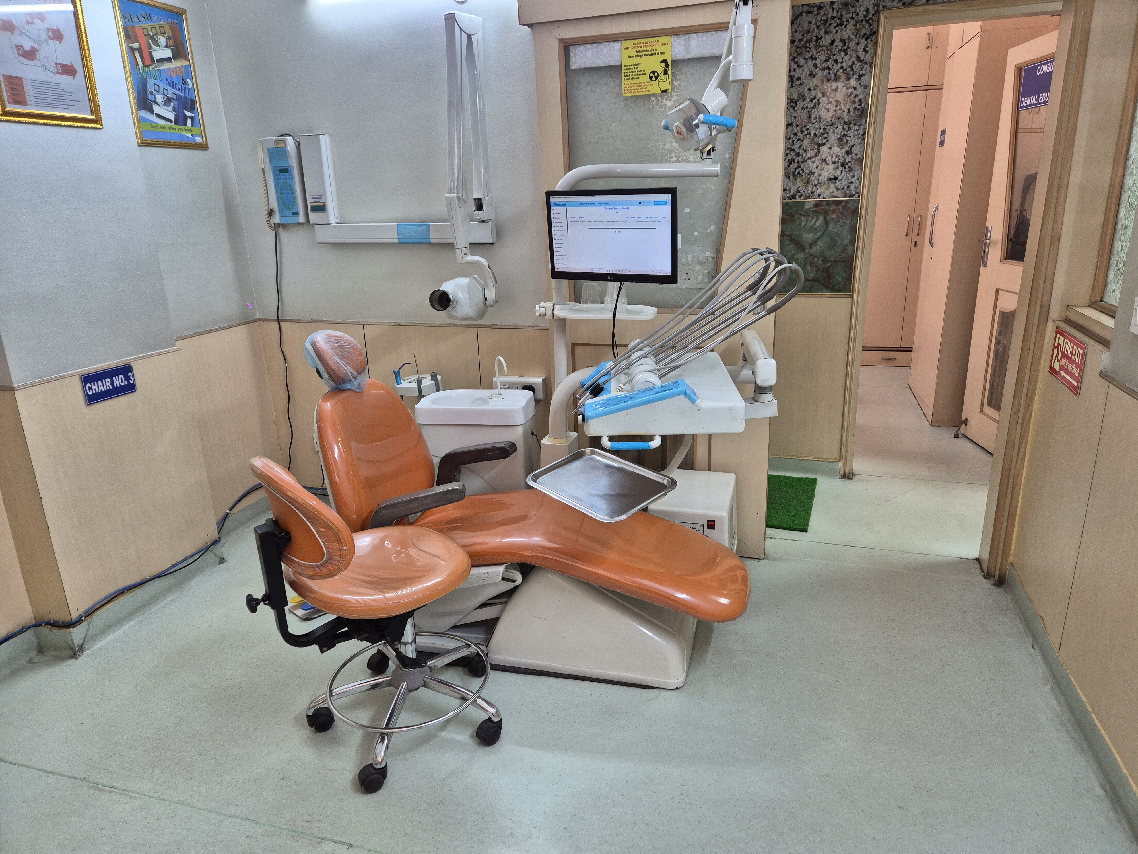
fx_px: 756
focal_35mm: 23
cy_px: 427
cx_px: 569
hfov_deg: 73.9
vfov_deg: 58.9
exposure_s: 1/100
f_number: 1.8
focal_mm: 5.4
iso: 125
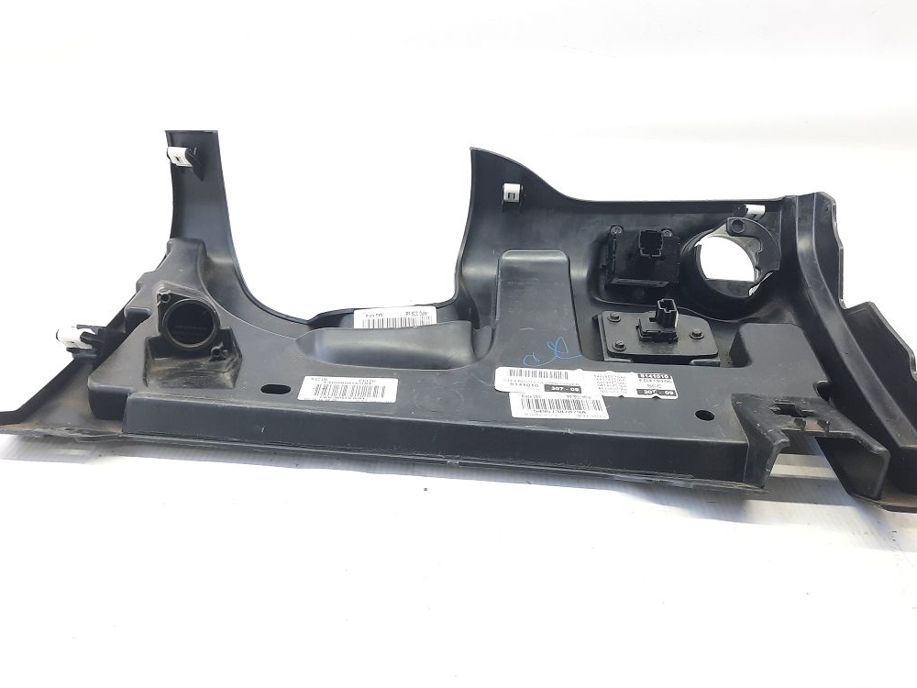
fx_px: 795
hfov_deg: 59.9
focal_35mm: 30
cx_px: 481
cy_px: 291
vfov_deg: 46.6
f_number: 2
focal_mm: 4.6
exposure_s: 1/50
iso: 125
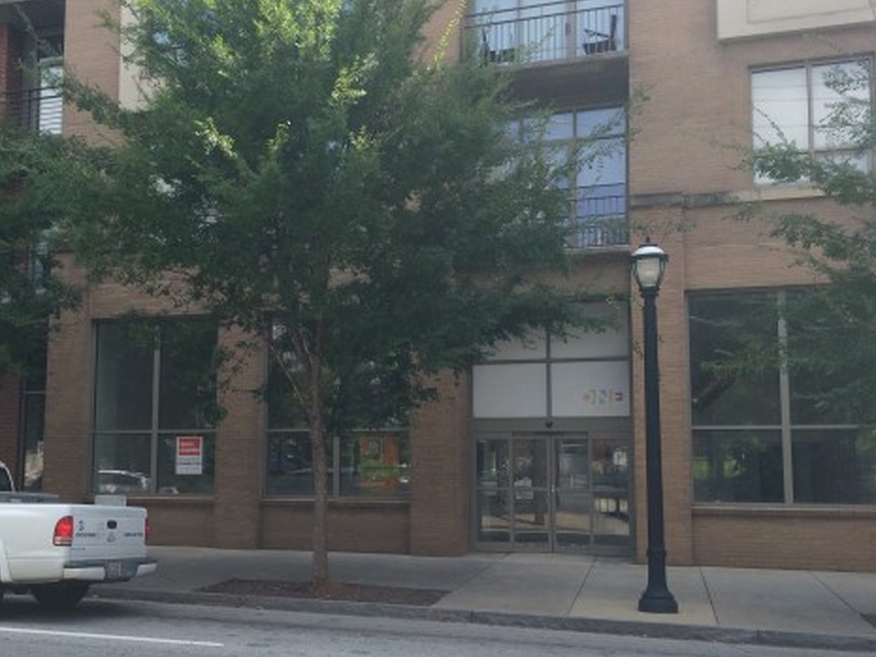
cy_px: 370
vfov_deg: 35.9
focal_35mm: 40
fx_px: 1013
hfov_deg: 46.2
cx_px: 311
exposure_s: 1/954
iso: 32
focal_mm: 4.12
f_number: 2.2
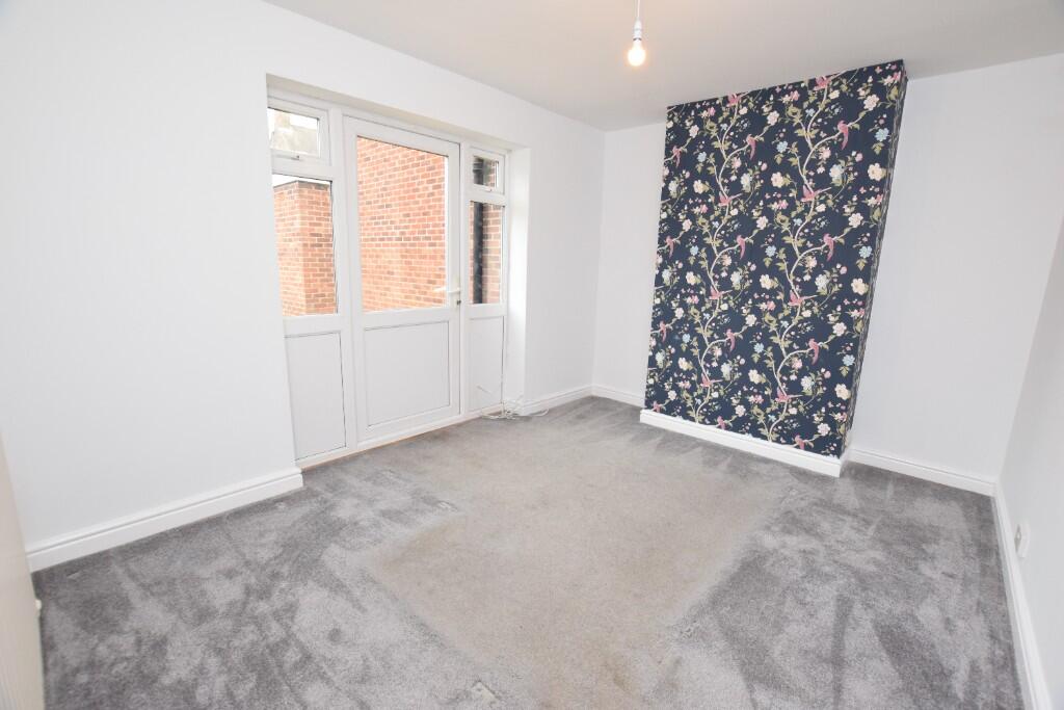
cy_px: 355
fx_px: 443
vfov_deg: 77.3
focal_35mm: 15
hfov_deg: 100.4
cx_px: 532
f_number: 5
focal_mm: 10
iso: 800
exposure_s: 1/100
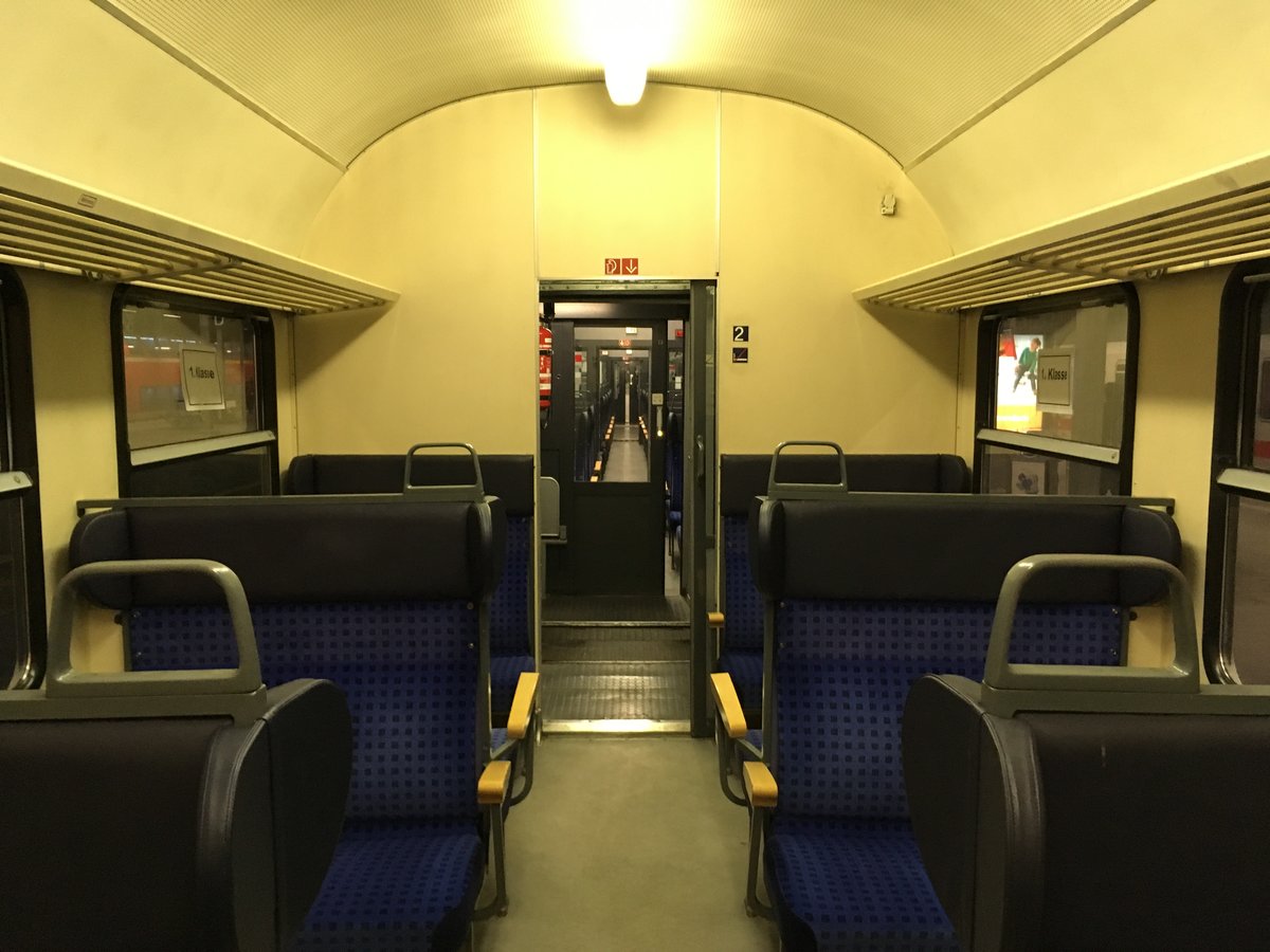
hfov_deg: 61.7
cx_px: 635
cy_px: 476
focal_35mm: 29
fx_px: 1064
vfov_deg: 48.2
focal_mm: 4.15
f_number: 2.2
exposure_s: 1/25
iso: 200
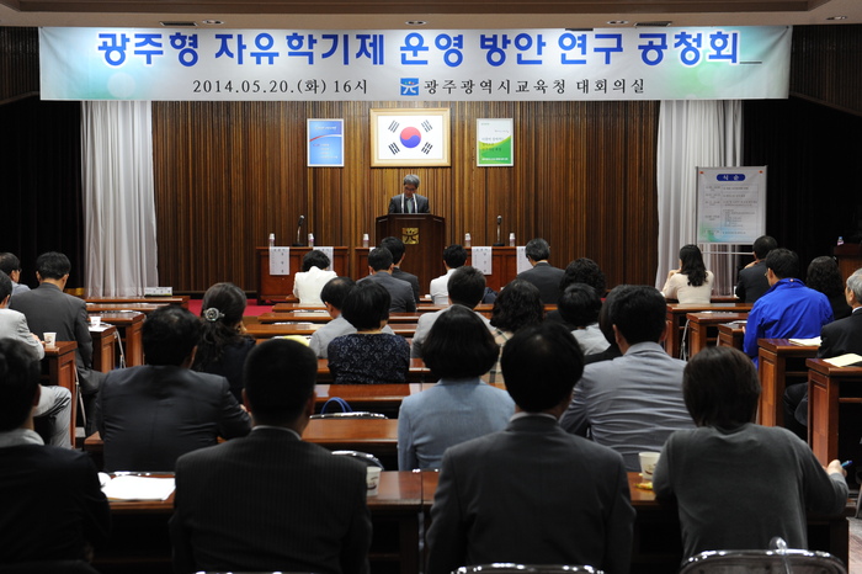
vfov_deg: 23.4
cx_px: 431
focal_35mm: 58
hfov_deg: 34.5
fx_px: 1388
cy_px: 287
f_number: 5.6
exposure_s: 1/50
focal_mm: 58
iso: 1250
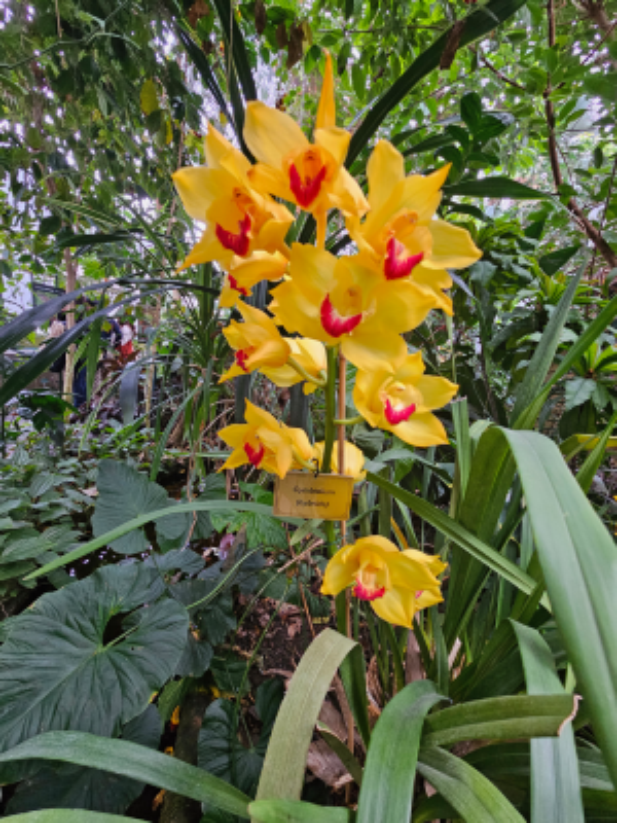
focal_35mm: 13
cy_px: 412
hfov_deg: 89.9
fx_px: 309
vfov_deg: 106.2
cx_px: 308
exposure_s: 1/50
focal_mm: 2.2
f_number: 2.2
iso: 200
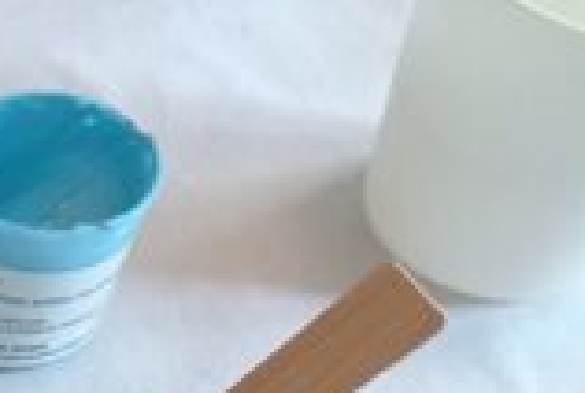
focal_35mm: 188
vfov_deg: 6.8
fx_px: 3061
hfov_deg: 8.8
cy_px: 1031
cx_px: -1211
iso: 166
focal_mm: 4.7
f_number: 1.79
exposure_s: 1/50
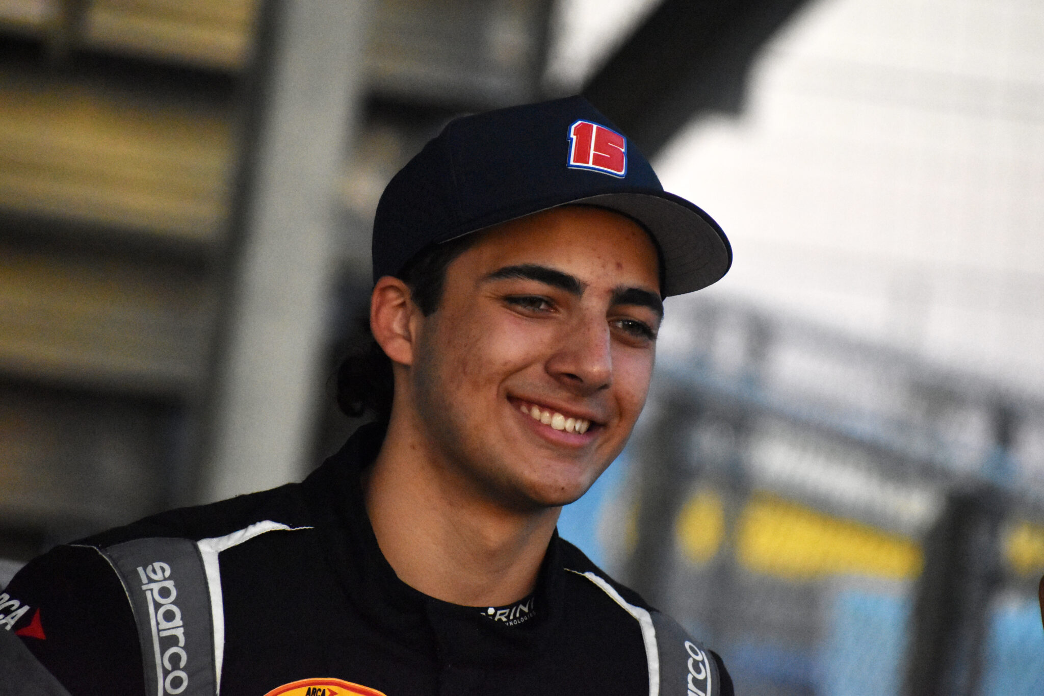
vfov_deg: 4.2
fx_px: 9569
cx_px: 522
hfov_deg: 6.2
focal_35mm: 330
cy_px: 348
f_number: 5.6
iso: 6400
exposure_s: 1/1600
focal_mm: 220
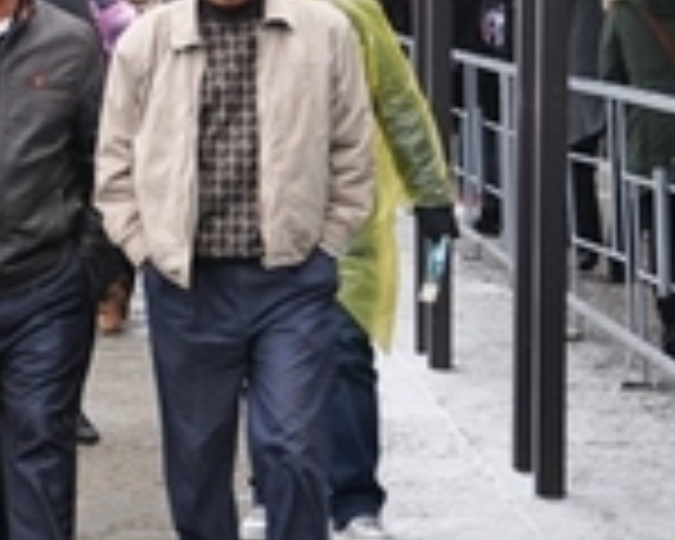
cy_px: 160
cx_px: 220
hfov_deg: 10.9
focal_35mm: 177
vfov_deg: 8.7
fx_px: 3536
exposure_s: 1/80
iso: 200
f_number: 4.8
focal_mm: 42
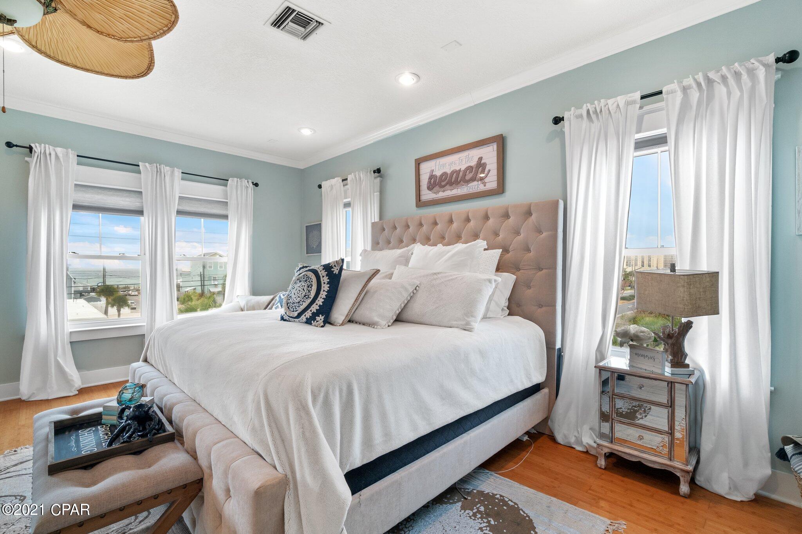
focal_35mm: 16
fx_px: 368
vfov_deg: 72.0
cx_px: 401
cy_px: 267
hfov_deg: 95.0
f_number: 8
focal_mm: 11
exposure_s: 1/3
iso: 800
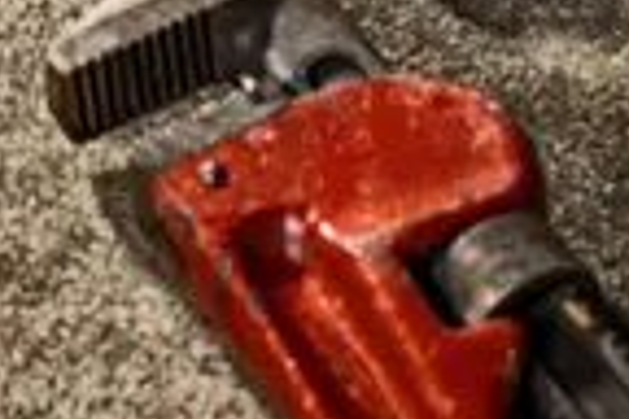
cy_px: -622
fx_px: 4097
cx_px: -109
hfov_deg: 8.7
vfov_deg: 5.6
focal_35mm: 235
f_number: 5.6
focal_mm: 31
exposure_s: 1/125
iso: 100
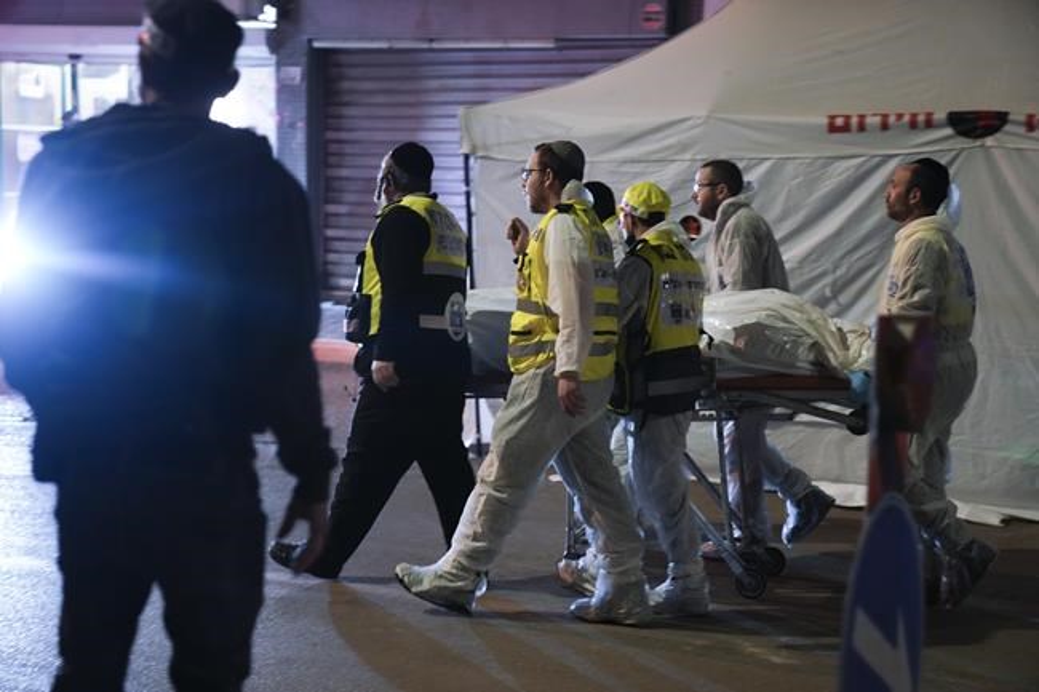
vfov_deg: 20.0
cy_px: 346
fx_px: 1962
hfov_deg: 29.7
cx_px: 520
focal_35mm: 68
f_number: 2.8
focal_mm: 68
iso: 4000
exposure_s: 1/160
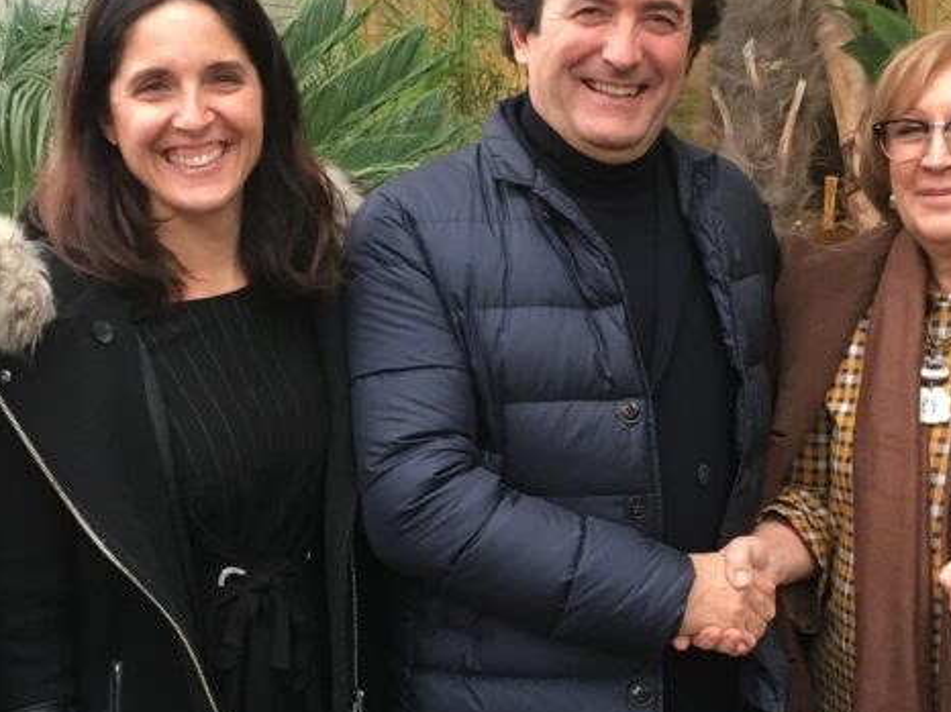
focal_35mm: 71
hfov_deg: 27.4
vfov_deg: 20.6
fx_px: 1950
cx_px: 567
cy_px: 472
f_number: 2.2
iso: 50
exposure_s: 1/33
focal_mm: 4.15
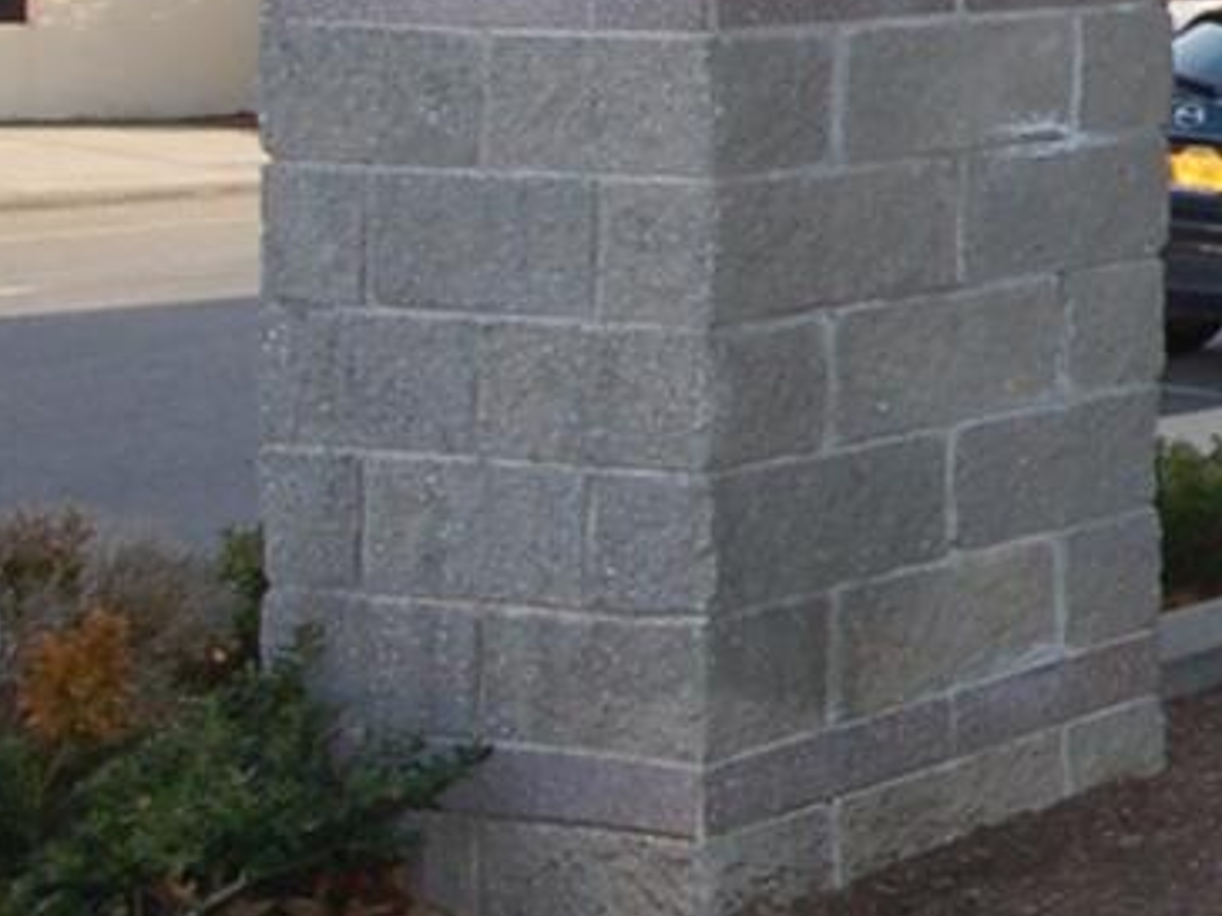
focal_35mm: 93
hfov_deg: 13.8
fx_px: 3296
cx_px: 3052
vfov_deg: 15.3
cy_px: -183
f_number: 8
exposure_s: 1/250
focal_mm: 11.5
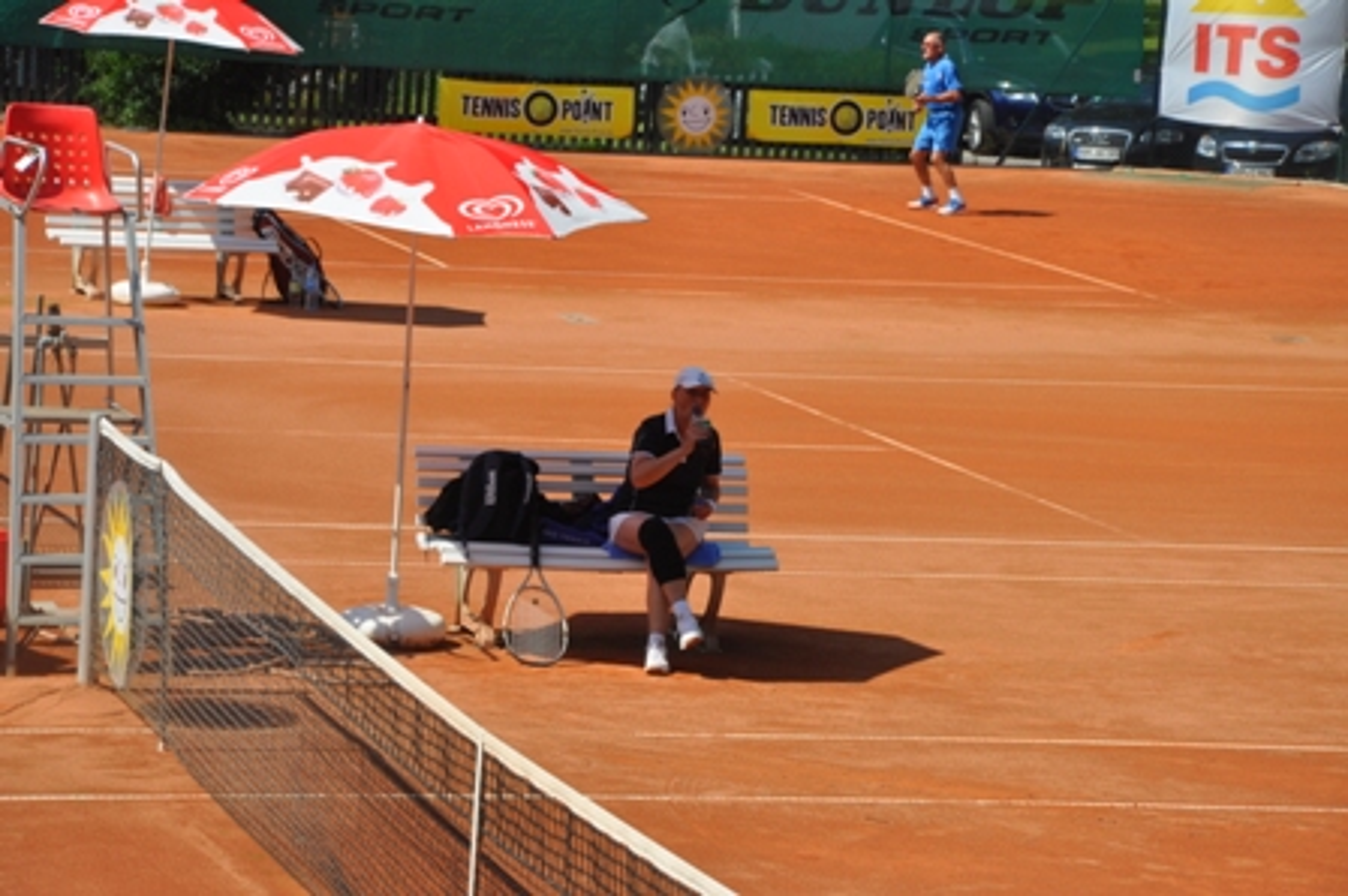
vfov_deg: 8.7
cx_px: 674
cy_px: 448
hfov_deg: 13.0
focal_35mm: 158
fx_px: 5893
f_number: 10
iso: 200
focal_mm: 105
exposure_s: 1/400
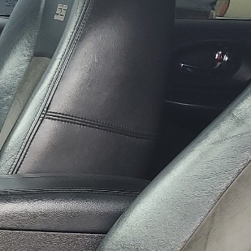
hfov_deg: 13.4
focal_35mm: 119
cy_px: 247
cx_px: -179
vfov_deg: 14.4
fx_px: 976
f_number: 1.5
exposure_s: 1/147
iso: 50
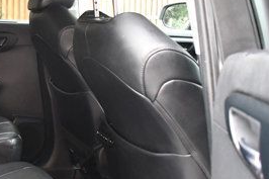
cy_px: 90
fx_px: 485
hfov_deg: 28.6
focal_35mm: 65
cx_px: -13
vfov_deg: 20.9
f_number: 3.5
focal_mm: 18
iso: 2200
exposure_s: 1/125
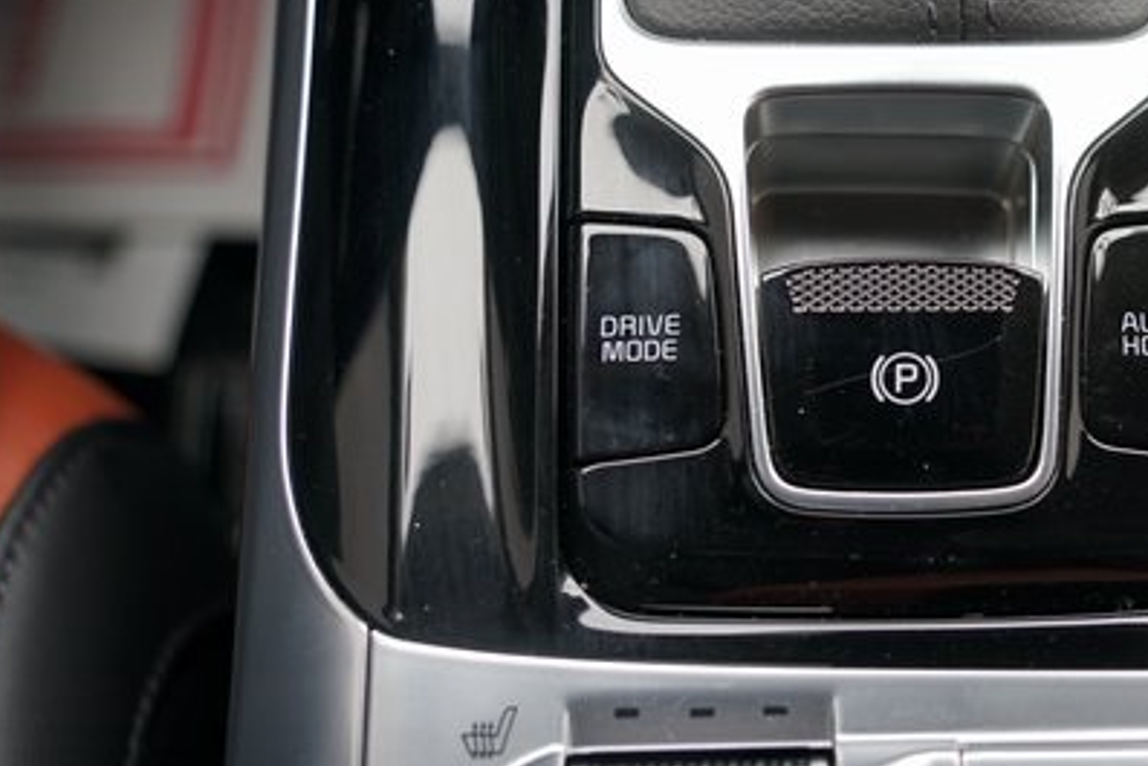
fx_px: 1850
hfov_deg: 33.6
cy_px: 319
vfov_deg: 23.4
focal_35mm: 58
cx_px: 891
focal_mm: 36
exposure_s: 1/60
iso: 250
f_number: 4
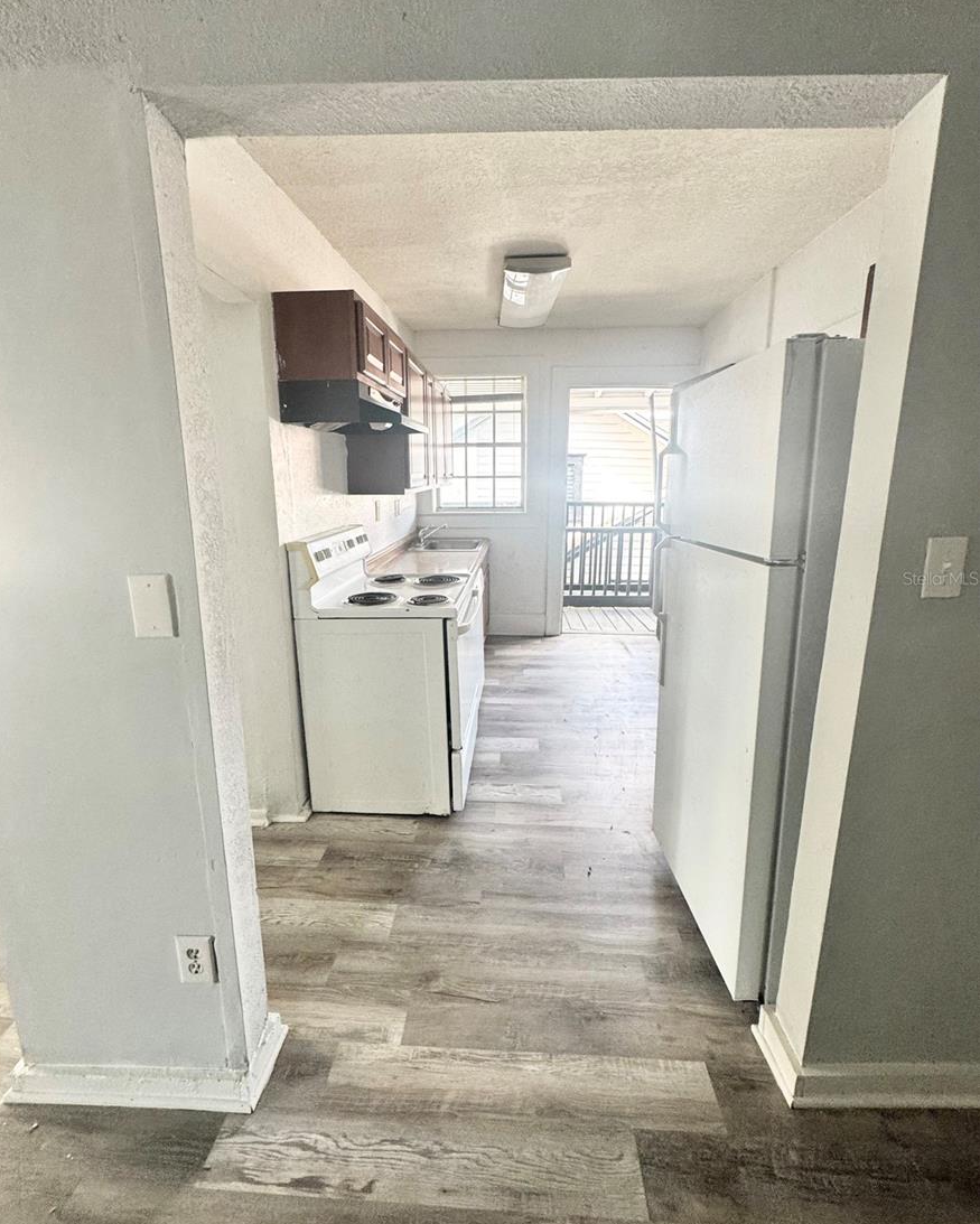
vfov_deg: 96.7
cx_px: 478
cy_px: 578
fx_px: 544
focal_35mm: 15
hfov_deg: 84.0
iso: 200
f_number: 2.2
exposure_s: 1/99
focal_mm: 2.22
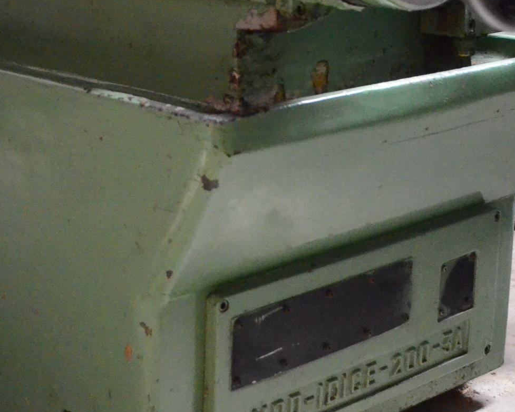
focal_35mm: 85
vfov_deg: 18.0
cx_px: 181
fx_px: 1296
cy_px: 131
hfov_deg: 22.4
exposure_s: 1/100
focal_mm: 24
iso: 6400
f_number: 3.8
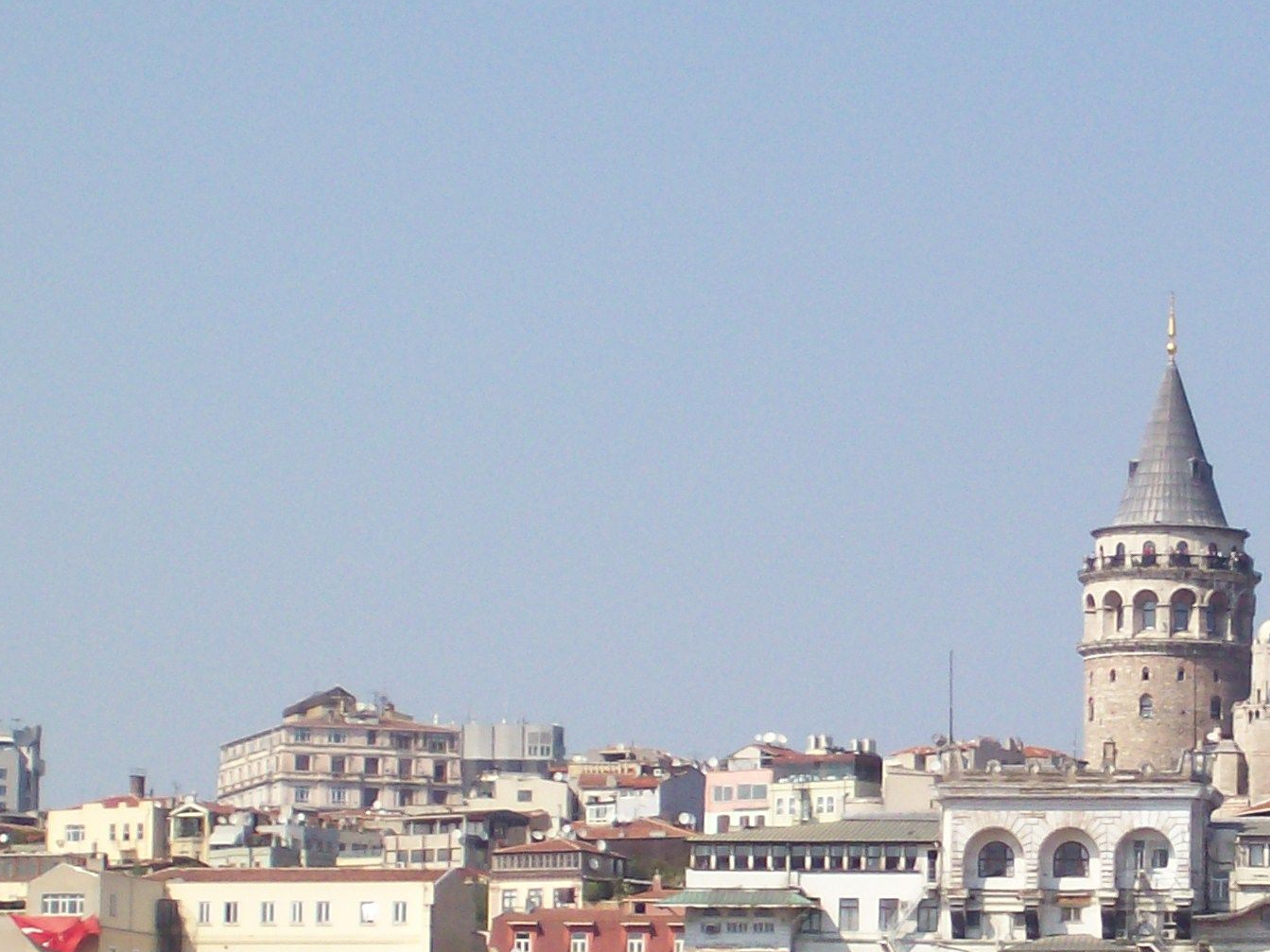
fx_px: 8401
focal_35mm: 229
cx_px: 1203
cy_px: 783
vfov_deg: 6.5
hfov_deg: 8.6
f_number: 4.8
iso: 80
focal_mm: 18
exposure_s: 1/747
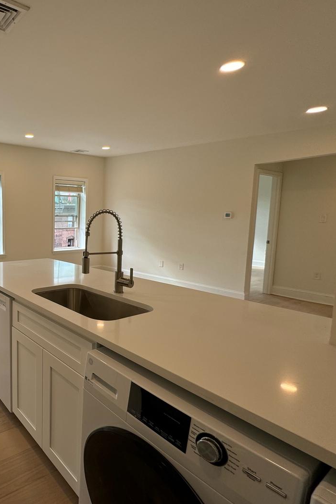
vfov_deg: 84.0
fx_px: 280
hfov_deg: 51.5
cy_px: 249
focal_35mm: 20
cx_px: 11
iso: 40
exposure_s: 1/100
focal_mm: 2.22
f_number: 2.2
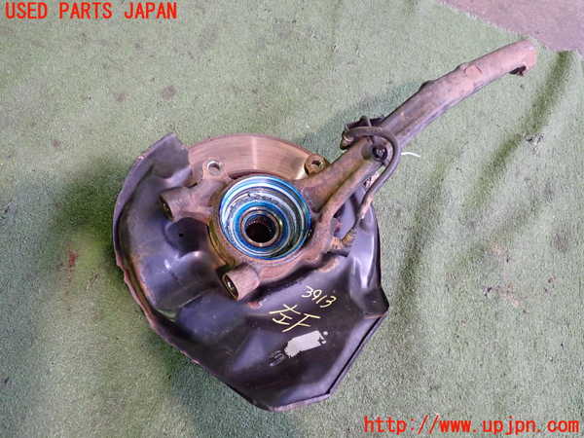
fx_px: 506
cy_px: 219
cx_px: 292
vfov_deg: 46.8
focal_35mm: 30
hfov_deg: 60.0
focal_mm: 5.4
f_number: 2.3
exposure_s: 1/30
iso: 500
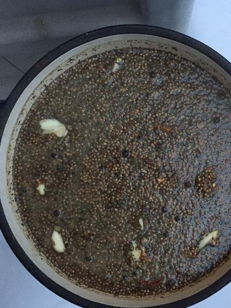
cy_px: 171
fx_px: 400
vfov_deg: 42.0
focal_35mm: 45
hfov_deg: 31.8
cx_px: 163
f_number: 2.2
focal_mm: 4.15
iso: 250
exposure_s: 1/30
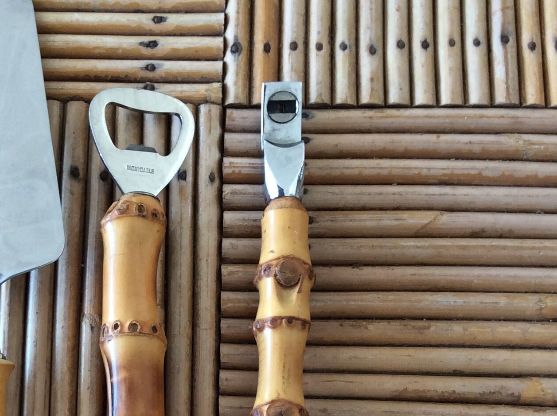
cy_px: 363
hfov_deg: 29.0
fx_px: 1060
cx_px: 138
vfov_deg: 21.8
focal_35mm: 66
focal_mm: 3.3
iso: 32
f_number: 2.4
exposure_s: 1/25
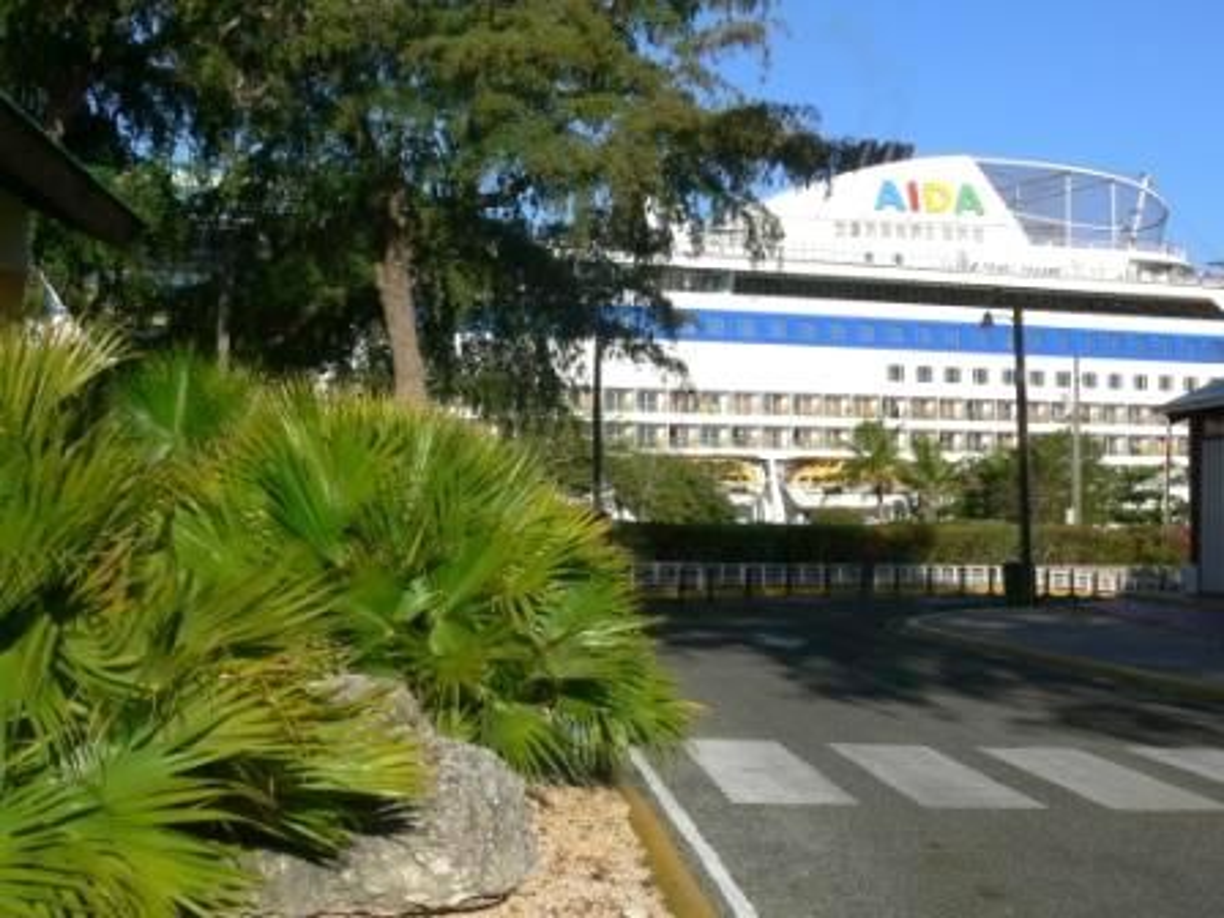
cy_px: 459
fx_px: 1874
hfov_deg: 36.2
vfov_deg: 27.5
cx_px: 612
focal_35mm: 53
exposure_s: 1/400
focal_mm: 9.8
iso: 80
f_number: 5.6
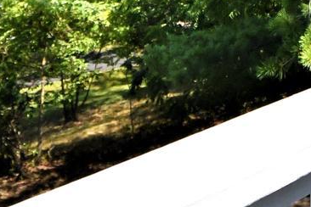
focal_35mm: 84
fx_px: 726
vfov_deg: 14.7
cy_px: -136
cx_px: 324
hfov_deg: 23.0
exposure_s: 1/6400
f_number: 5
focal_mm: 10
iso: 1250
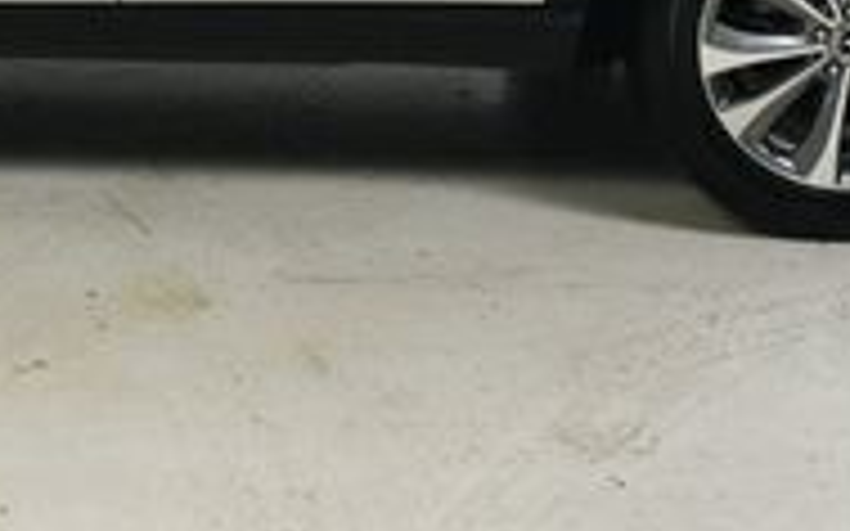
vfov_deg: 11.1
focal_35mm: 114
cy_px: -234
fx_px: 2640
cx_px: 49
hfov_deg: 17.9
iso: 100
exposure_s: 1/160
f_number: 13
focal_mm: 22
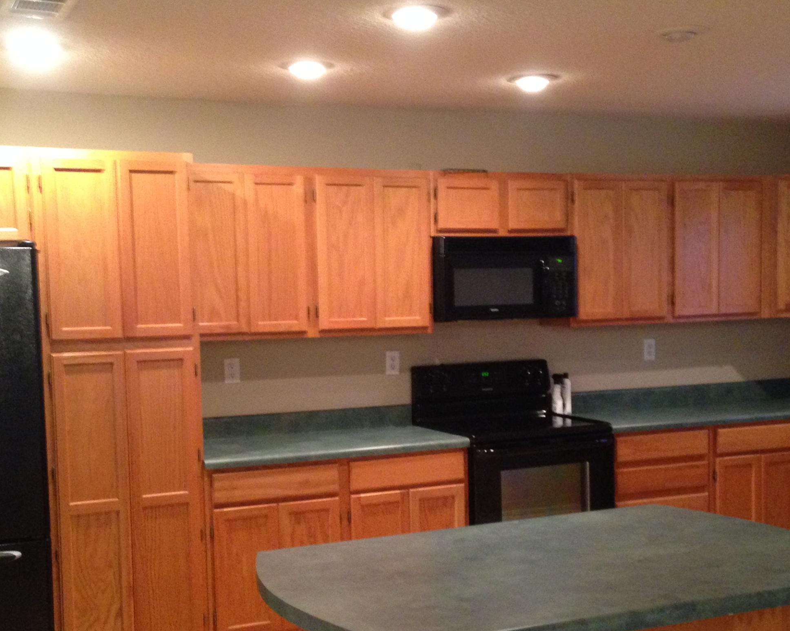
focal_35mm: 50
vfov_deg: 30.2
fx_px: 1169
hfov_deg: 37.3
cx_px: 384
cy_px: 380
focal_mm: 4.12
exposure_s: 1/17
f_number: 2.4
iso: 400
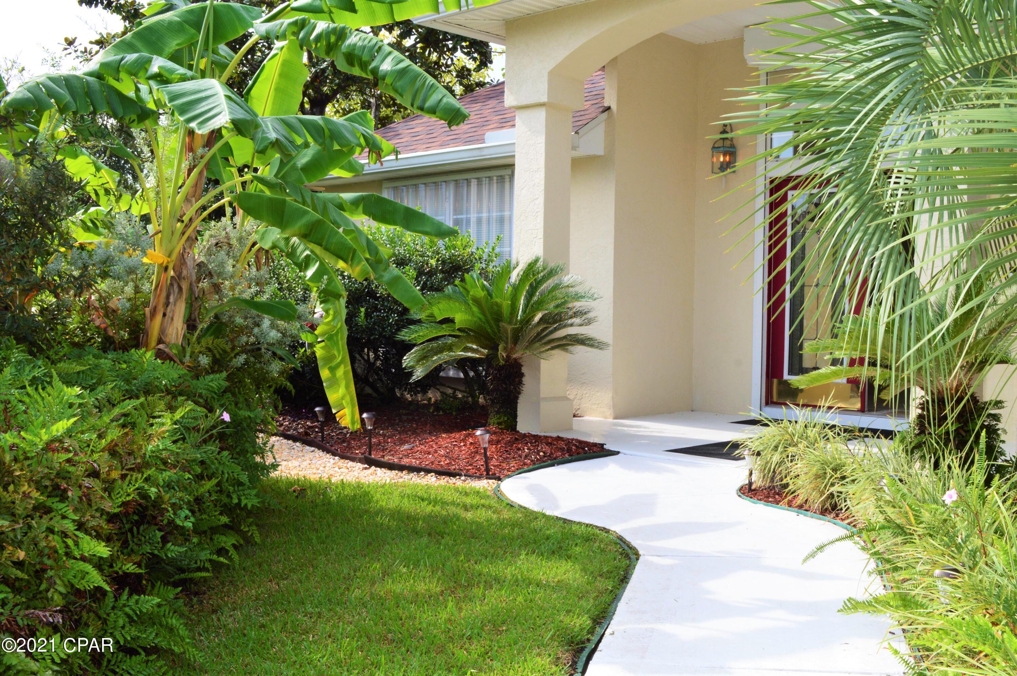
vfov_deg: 36.8
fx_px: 1016
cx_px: 508
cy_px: 338
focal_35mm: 36
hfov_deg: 53.2
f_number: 14
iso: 200
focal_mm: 24
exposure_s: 1/60
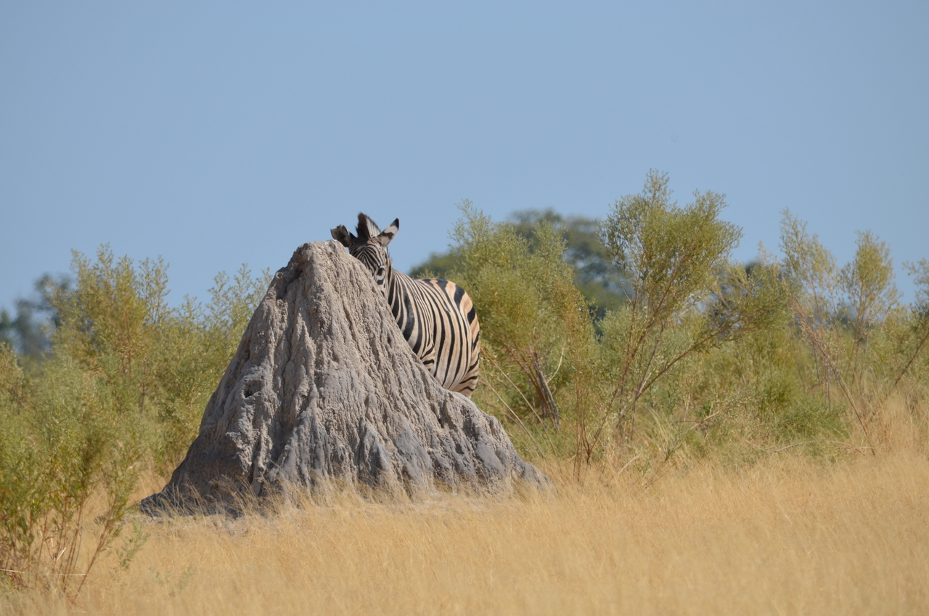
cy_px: 308
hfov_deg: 4.6
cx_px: 464
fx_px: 11589
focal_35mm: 450
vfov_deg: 3.0
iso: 200
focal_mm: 300
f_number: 8
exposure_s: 1/800
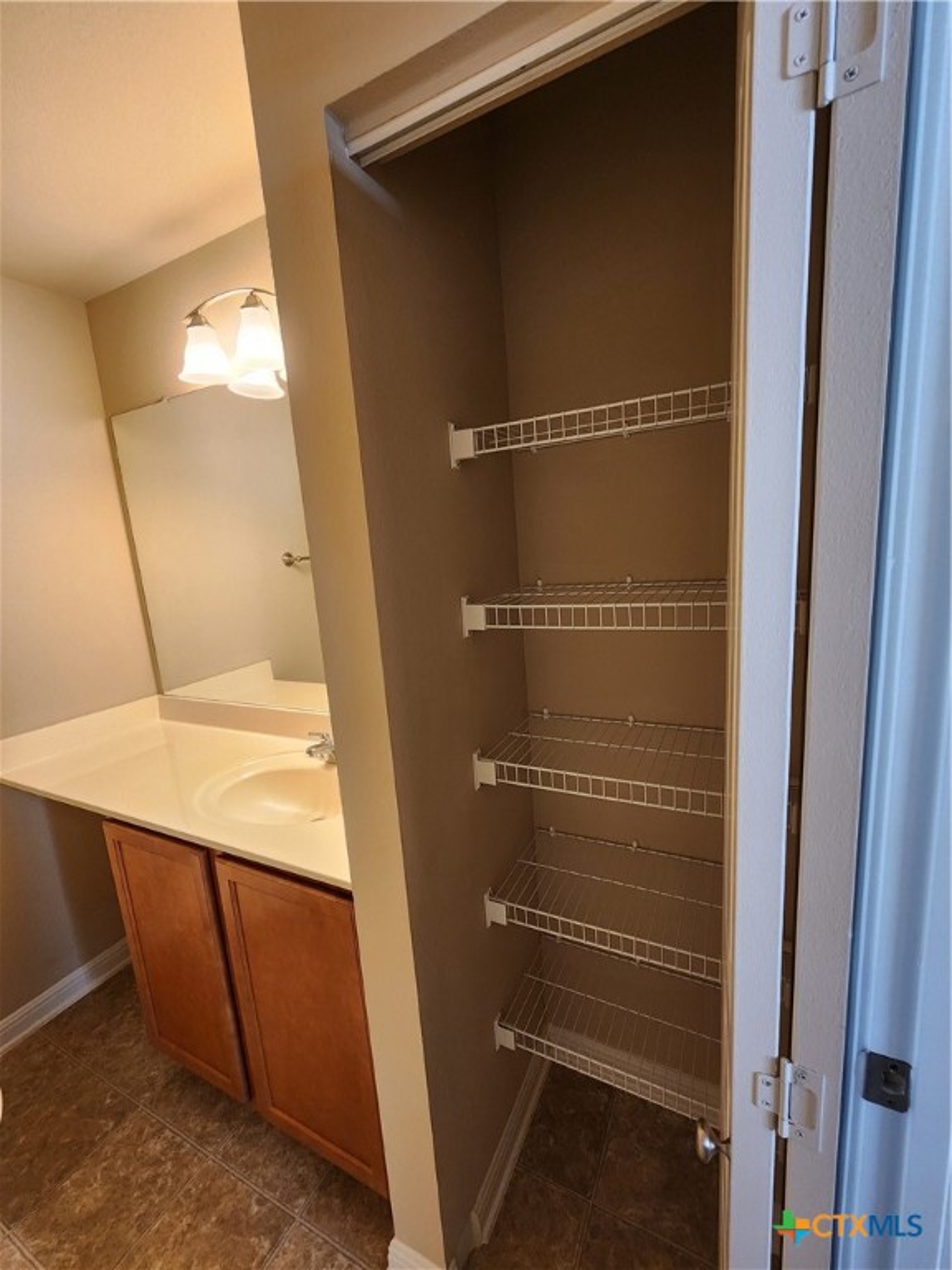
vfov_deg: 106.2
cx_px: 476
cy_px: 635
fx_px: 477
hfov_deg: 89.9
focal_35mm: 13
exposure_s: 1/60
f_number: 2.2
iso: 200
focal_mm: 2.2
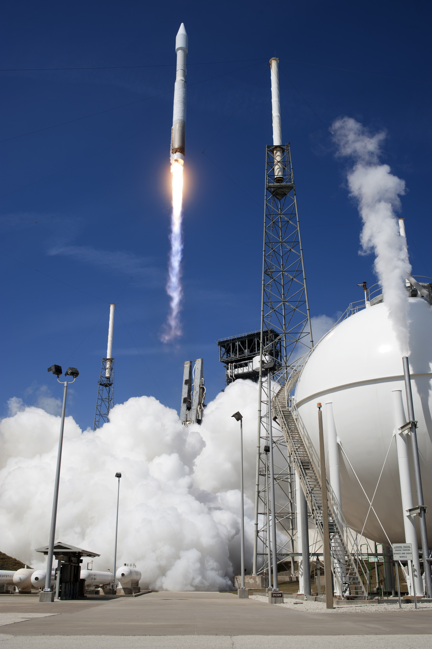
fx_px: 631
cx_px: 216
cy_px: 324
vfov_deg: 54.5
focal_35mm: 35
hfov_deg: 37.8
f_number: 8
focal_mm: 35
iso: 200
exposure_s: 1/1000
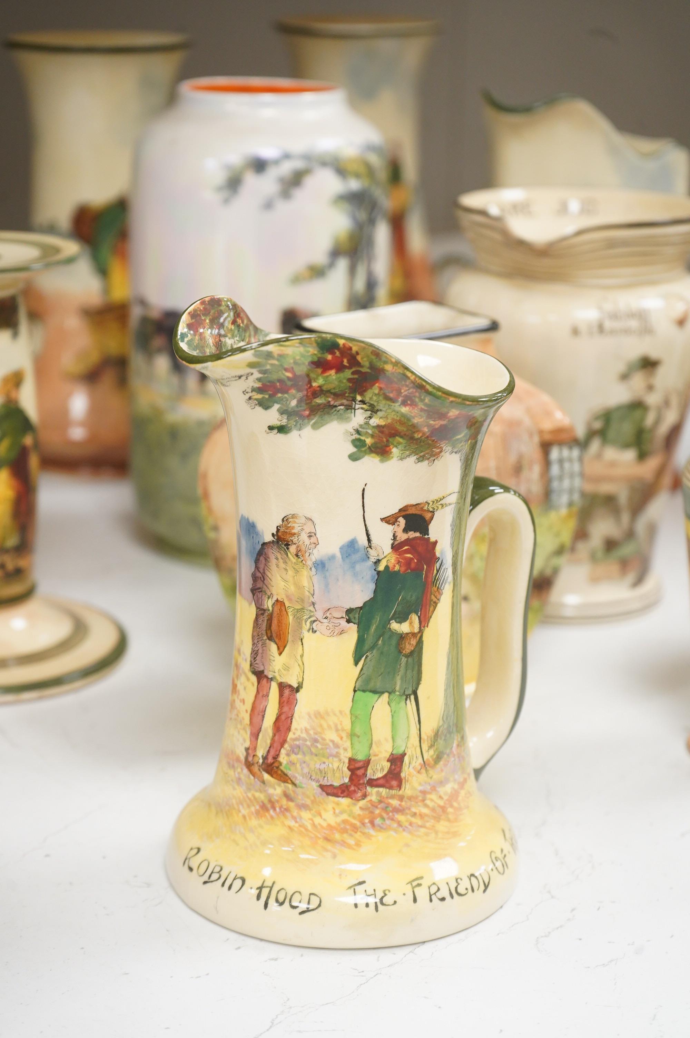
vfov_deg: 28.9
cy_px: 519
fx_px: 2016
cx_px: 345
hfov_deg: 19.4
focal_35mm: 70
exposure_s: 1/80
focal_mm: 70
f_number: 7.1
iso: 2500
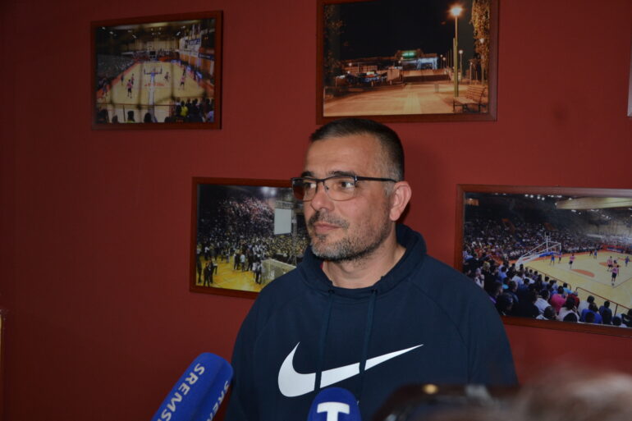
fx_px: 684
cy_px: 210
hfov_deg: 49.6
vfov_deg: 34.2
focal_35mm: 39
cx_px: 316
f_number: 4
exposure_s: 1/60
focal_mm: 26
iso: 400
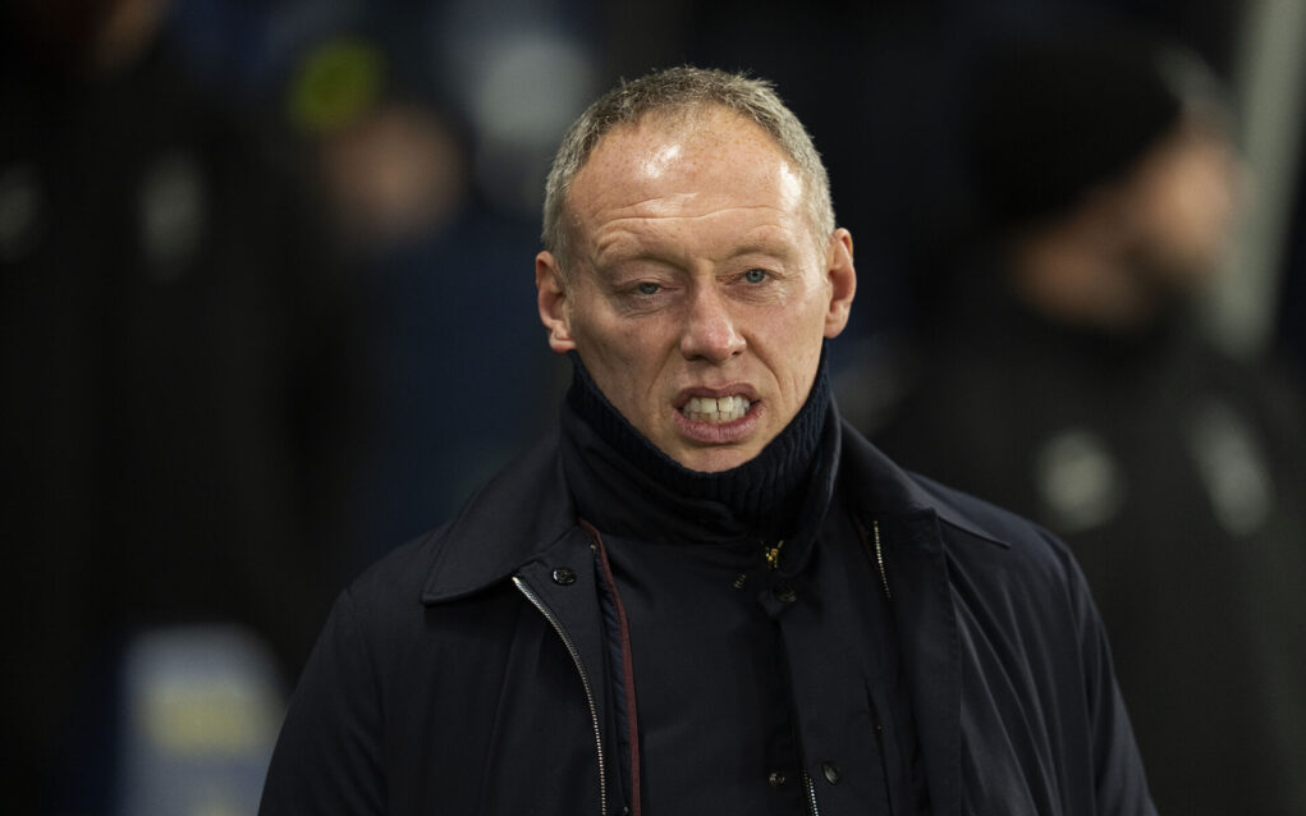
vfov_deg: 3.2
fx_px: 14557
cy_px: 435
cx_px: 654
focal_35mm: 409
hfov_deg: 5.1
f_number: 2.8
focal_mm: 400
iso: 2500
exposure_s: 1/800
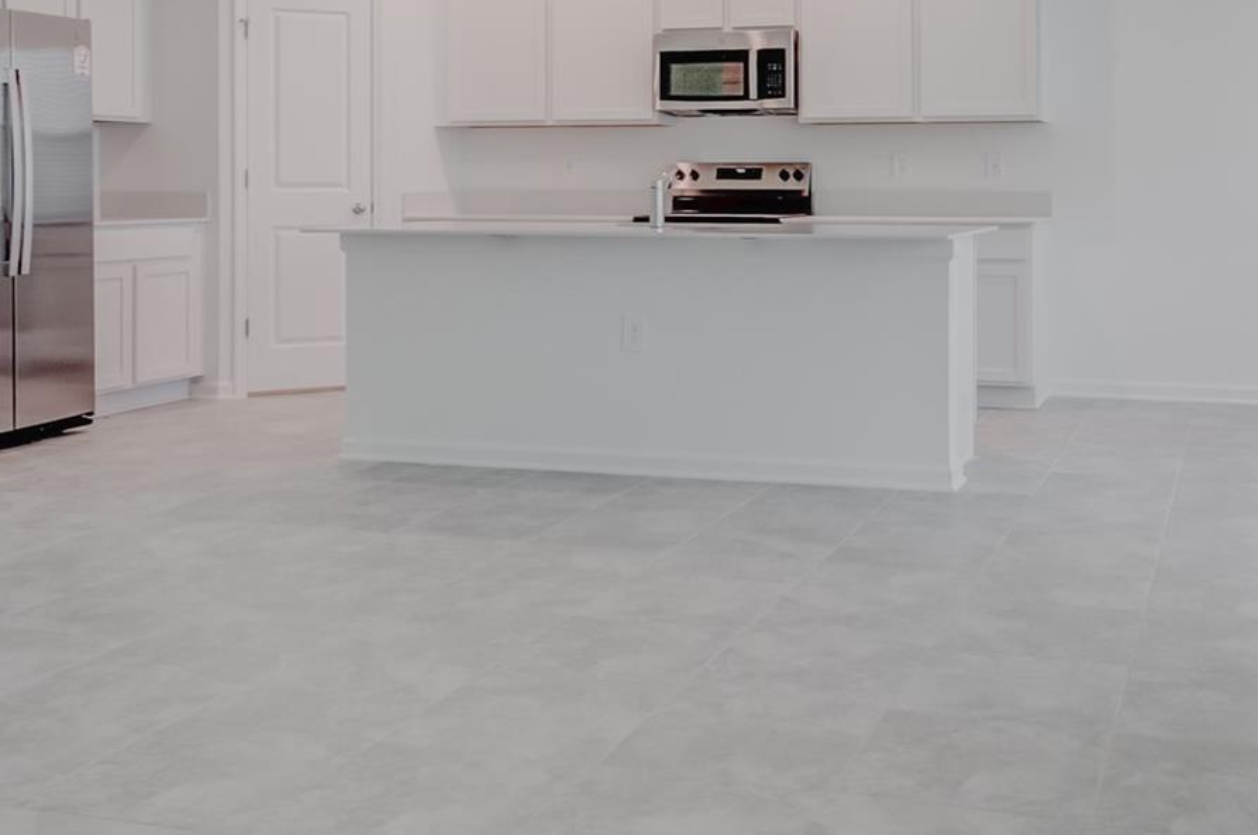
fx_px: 1501
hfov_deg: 45.2
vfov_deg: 30.4
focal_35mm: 43
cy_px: 179
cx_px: 766
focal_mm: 16
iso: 400
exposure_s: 1/30
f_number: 8
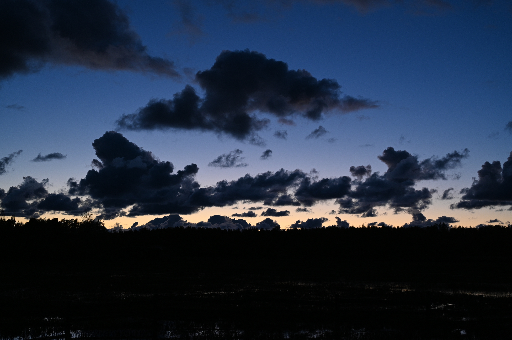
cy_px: 170
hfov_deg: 42.8
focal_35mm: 46
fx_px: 654
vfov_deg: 29.2
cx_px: 256
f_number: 4
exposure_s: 1/100
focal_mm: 46
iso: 560
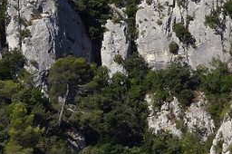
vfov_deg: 3.5
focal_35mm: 387
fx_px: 2491
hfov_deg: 5.0
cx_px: 712
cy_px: 203
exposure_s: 1/250
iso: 200
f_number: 14
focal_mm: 62
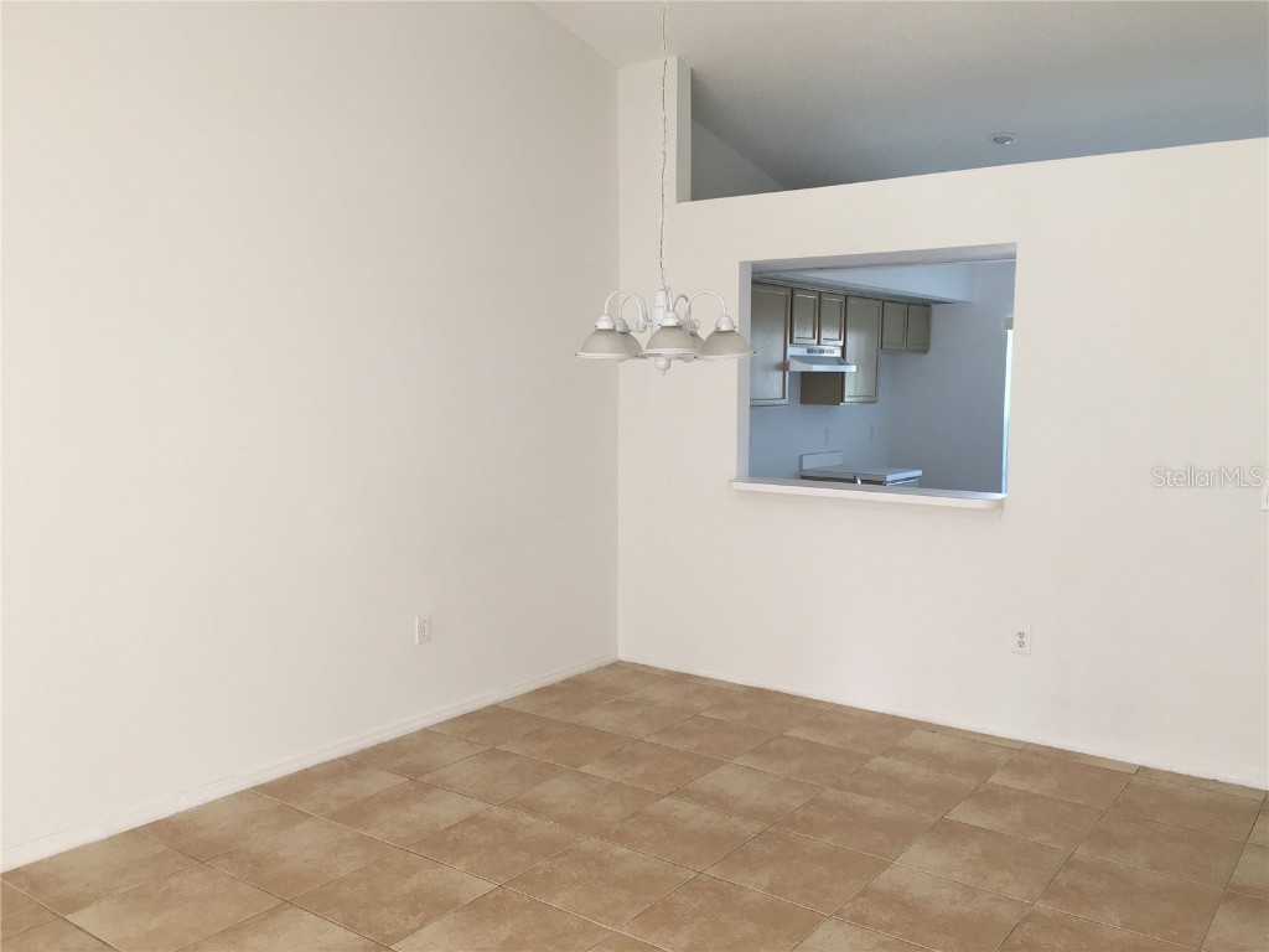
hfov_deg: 61.7
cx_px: 634
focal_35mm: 29
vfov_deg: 48.2
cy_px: 476
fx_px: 1063
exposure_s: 1/30
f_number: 2.2
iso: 32
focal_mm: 4.15
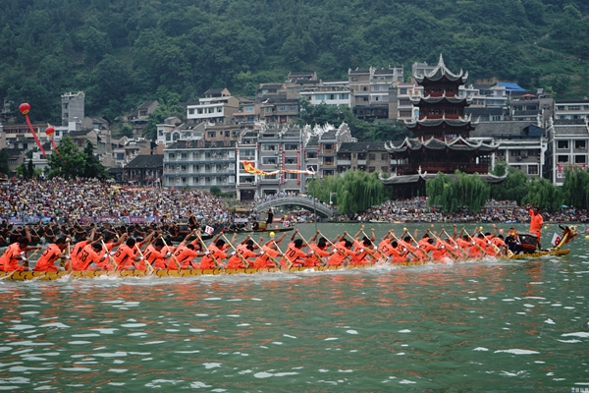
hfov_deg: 33.9
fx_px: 965
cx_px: 294
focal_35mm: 59
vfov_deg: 23.0
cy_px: 196
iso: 100
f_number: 5
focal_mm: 59
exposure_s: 1/320
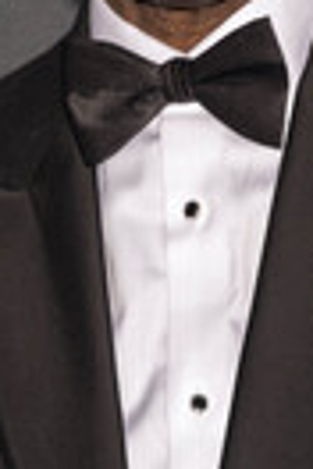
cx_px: 185
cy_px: 107
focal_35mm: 279
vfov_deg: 7.4
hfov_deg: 4.9
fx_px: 3638
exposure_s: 1/200
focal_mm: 92
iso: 800
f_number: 5.6
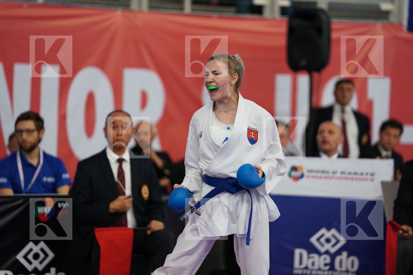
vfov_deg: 6.9
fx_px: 2294
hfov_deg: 10.3
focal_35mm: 200
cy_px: 138
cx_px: 206
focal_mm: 200
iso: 1600
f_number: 2.8
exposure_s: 1/1000
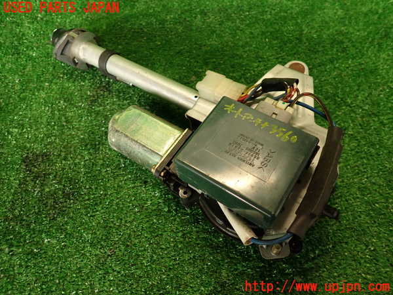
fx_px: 284
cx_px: 196
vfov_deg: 54.9
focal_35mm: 25
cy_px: 148
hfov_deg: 69.4
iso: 200
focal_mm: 4.5
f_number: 2
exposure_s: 1/60
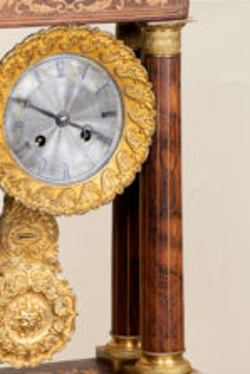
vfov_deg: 9.1
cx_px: 57
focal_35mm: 226
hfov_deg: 6.1
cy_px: 221
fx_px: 2350
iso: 100
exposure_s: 1/125
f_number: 6.3
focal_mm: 75
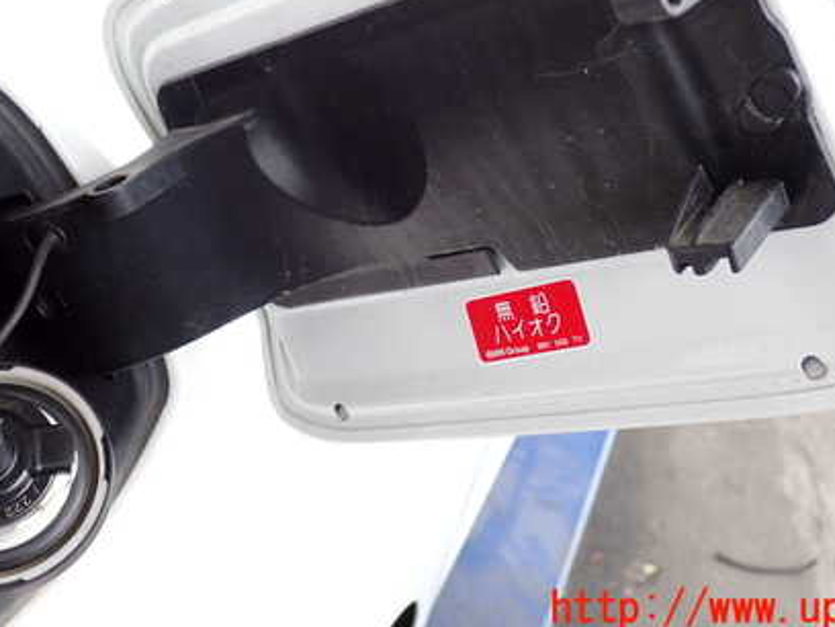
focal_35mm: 53
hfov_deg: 36.2
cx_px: 399
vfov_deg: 27.2
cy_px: 174
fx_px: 1278
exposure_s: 1/125
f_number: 2.5
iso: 125
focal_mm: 6.37
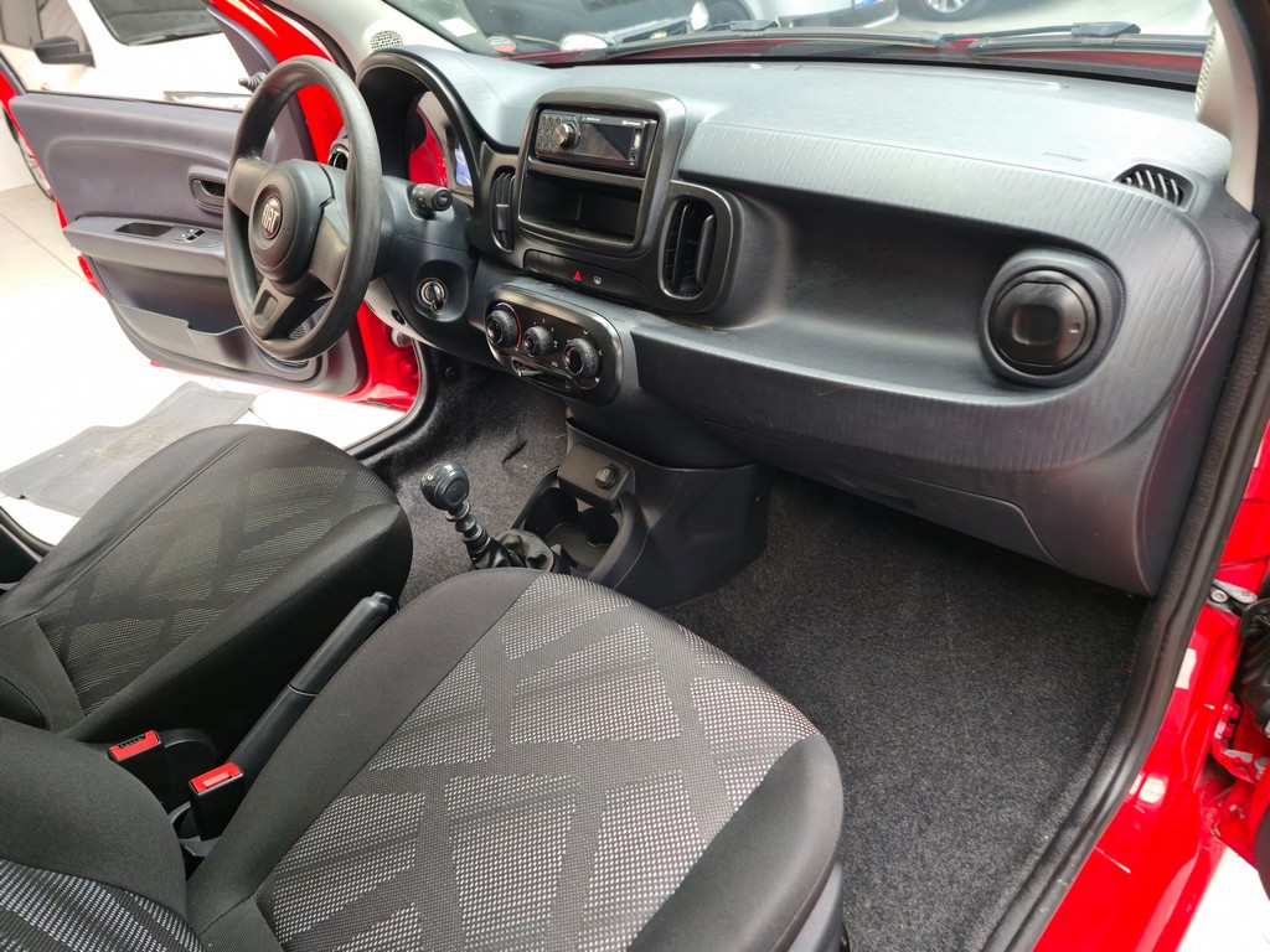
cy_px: 476
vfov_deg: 58.9
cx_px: 635
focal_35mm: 23
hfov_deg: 73.9
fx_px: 844
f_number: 1.7
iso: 250
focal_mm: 6.3
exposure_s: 1/40
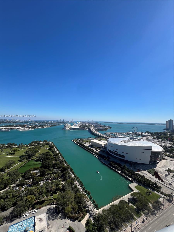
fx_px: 87
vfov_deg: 106.2
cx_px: 87
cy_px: 116
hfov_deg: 89.9
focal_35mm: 13
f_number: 1.8
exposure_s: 1/2538
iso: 32
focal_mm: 1.57
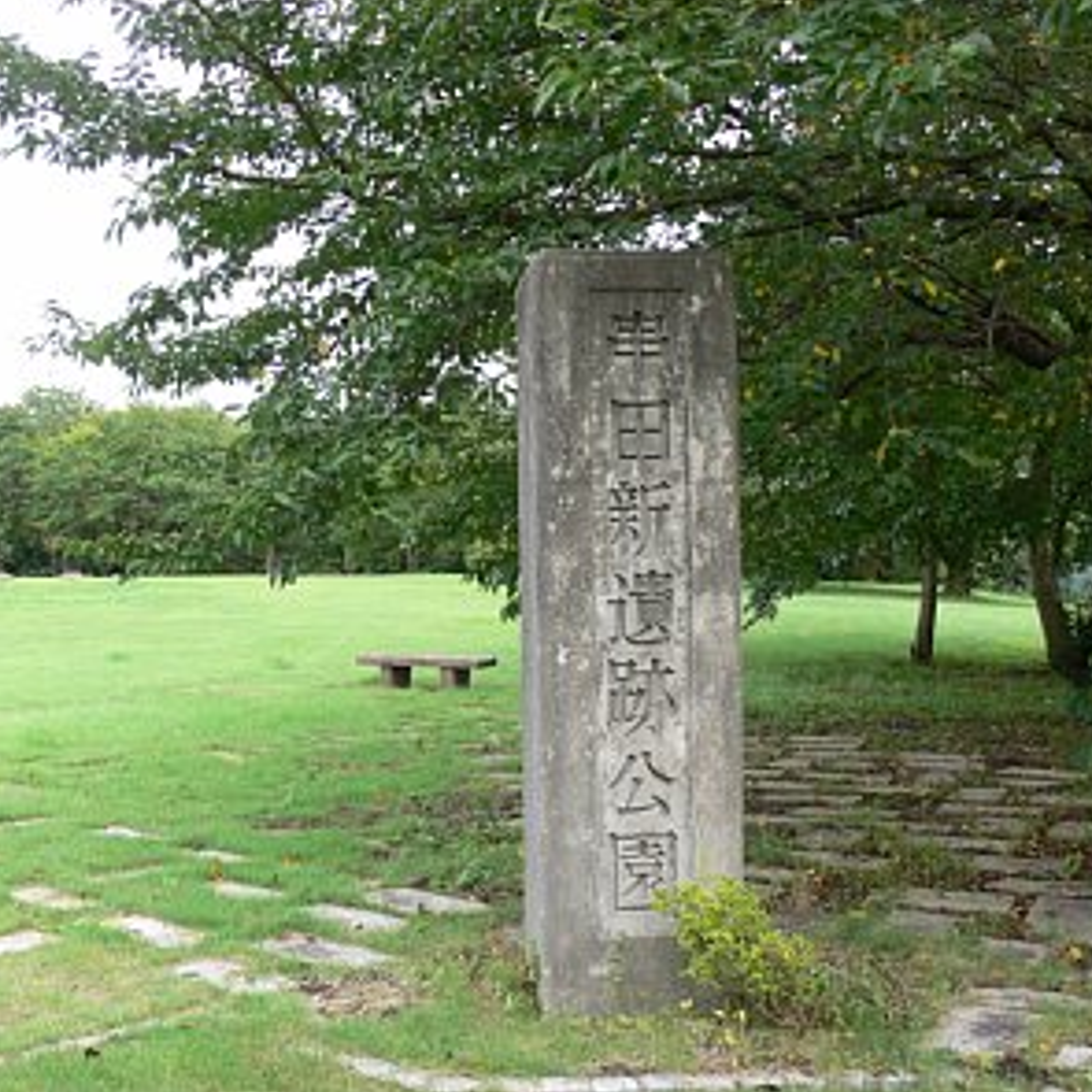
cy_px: 540
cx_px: 489
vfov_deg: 40.0
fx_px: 1499
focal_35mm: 42
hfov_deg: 40.0
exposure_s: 1/100
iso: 80
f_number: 4
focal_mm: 7.4
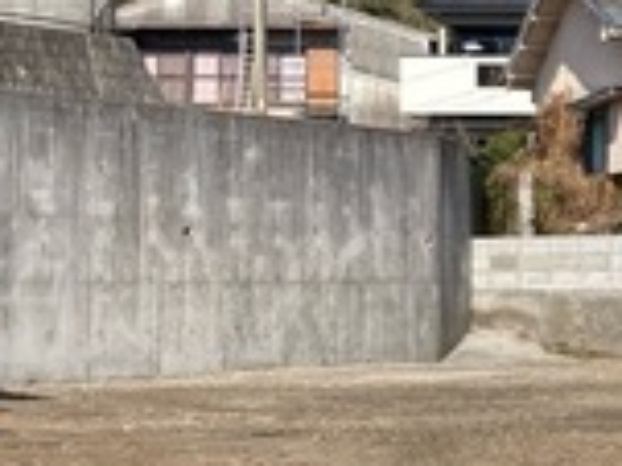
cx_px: 997
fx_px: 2137
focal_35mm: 119
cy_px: 264
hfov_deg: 15.1
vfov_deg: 12.4
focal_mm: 3.99
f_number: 1.8
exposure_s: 1/2088
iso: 20
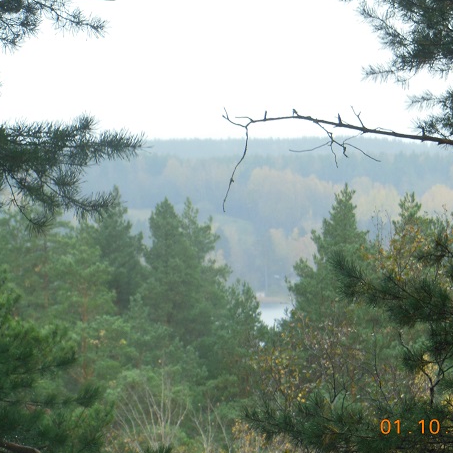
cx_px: 280
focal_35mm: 275
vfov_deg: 6.4
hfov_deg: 6.4
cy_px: 233
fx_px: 4072
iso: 250
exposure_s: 1/30
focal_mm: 39.3
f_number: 5.9
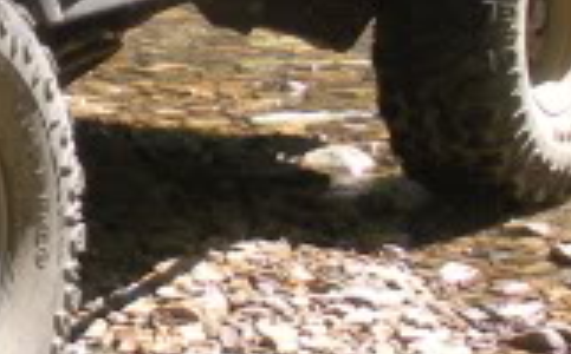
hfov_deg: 10.9
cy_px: -18
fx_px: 2952
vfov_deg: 6.8
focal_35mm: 190
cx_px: -99
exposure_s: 1/230
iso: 64
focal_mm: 6.3
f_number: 3.5
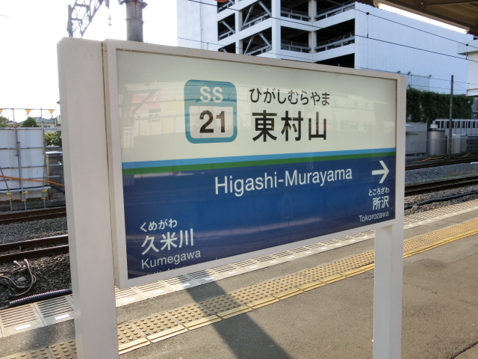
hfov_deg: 61.7
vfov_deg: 48.2
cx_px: 239
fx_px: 400
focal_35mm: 29
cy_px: 180
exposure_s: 1/250
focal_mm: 5.2
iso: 80
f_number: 3.7
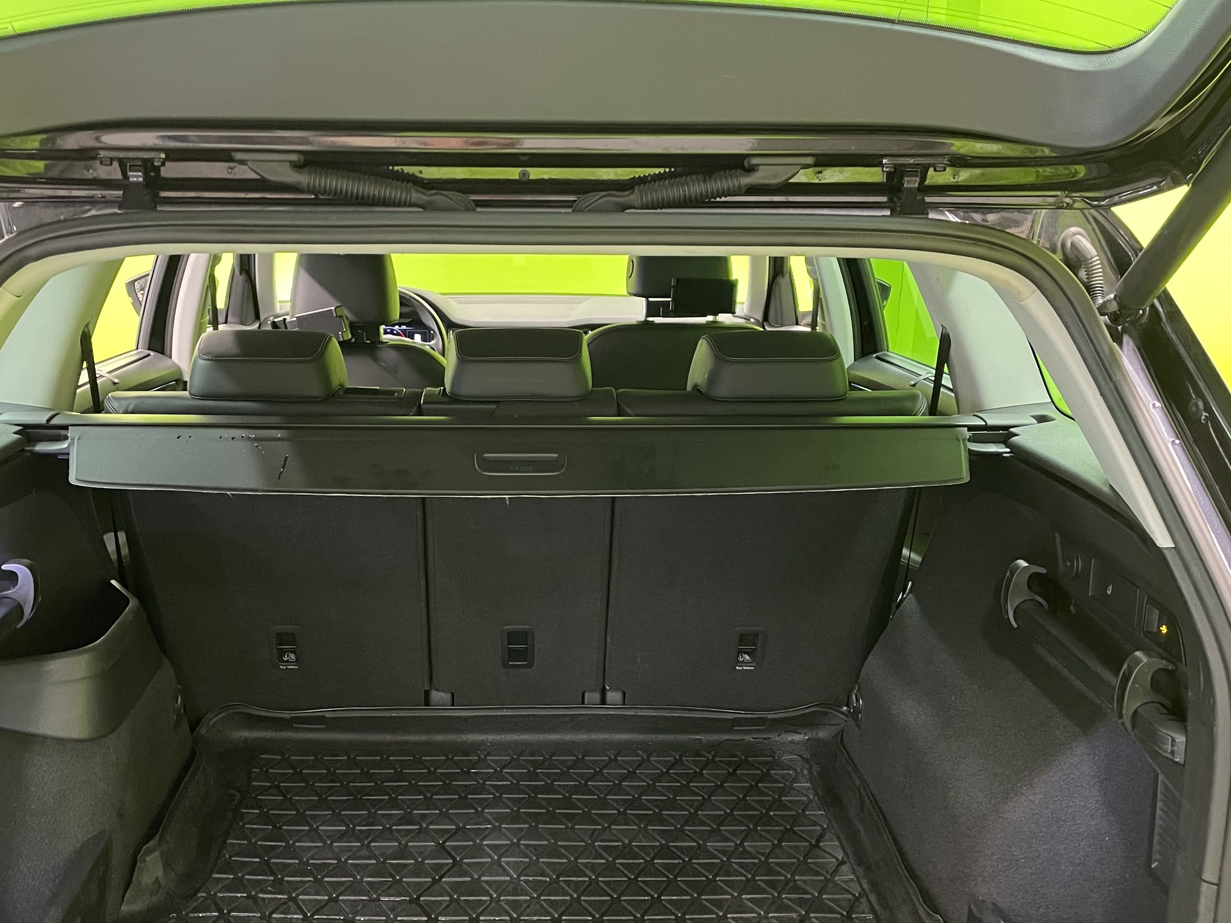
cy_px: 596
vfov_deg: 38.3
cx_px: 531
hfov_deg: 50.0
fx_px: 1316
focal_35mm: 37
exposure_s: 1/25
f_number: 1.6
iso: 500
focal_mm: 4.2
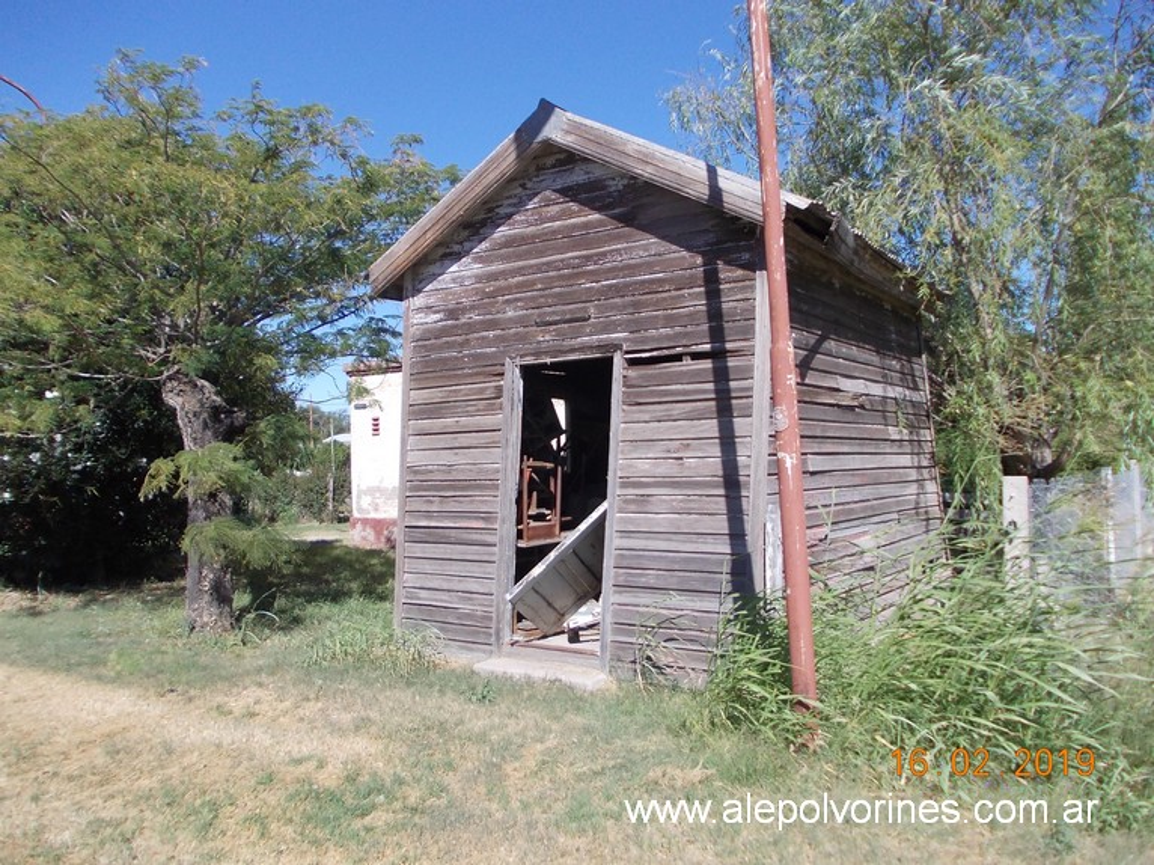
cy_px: 432
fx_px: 933
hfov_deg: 63.5
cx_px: 577
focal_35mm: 28
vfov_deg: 49.7
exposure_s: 1/250
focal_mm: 4
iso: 80
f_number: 5.4
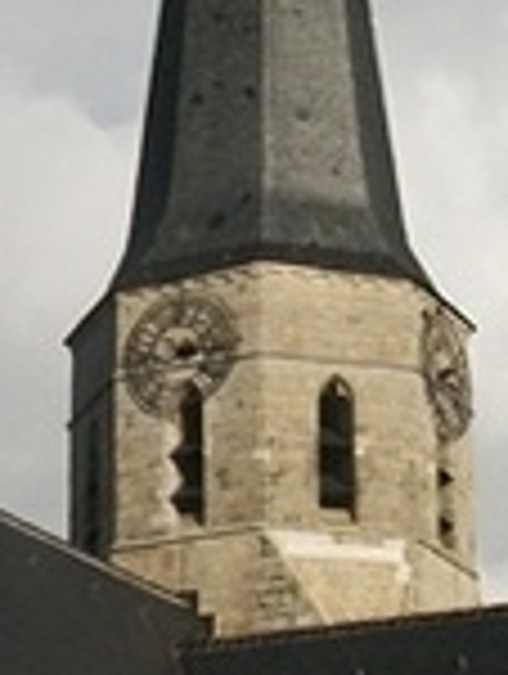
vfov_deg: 15.3
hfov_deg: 11.6
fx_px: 2497
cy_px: 468
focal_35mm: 128
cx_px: 67
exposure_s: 1/320
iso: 80
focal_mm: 5.7
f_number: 8.8
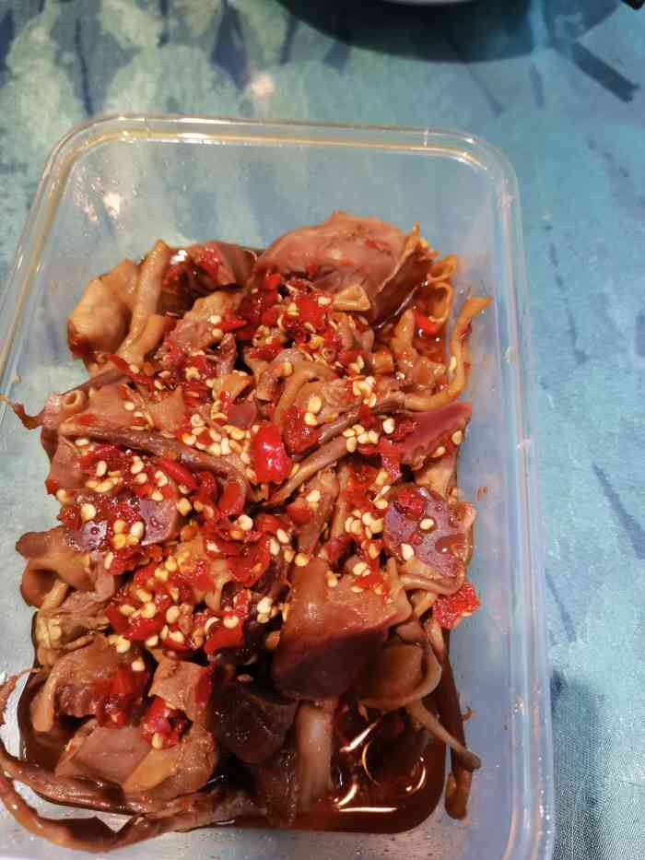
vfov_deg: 65.3
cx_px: 322
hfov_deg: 51.4
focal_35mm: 27
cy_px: 430
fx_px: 671
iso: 320
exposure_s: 1/100
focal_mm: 4.94
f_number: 1.9
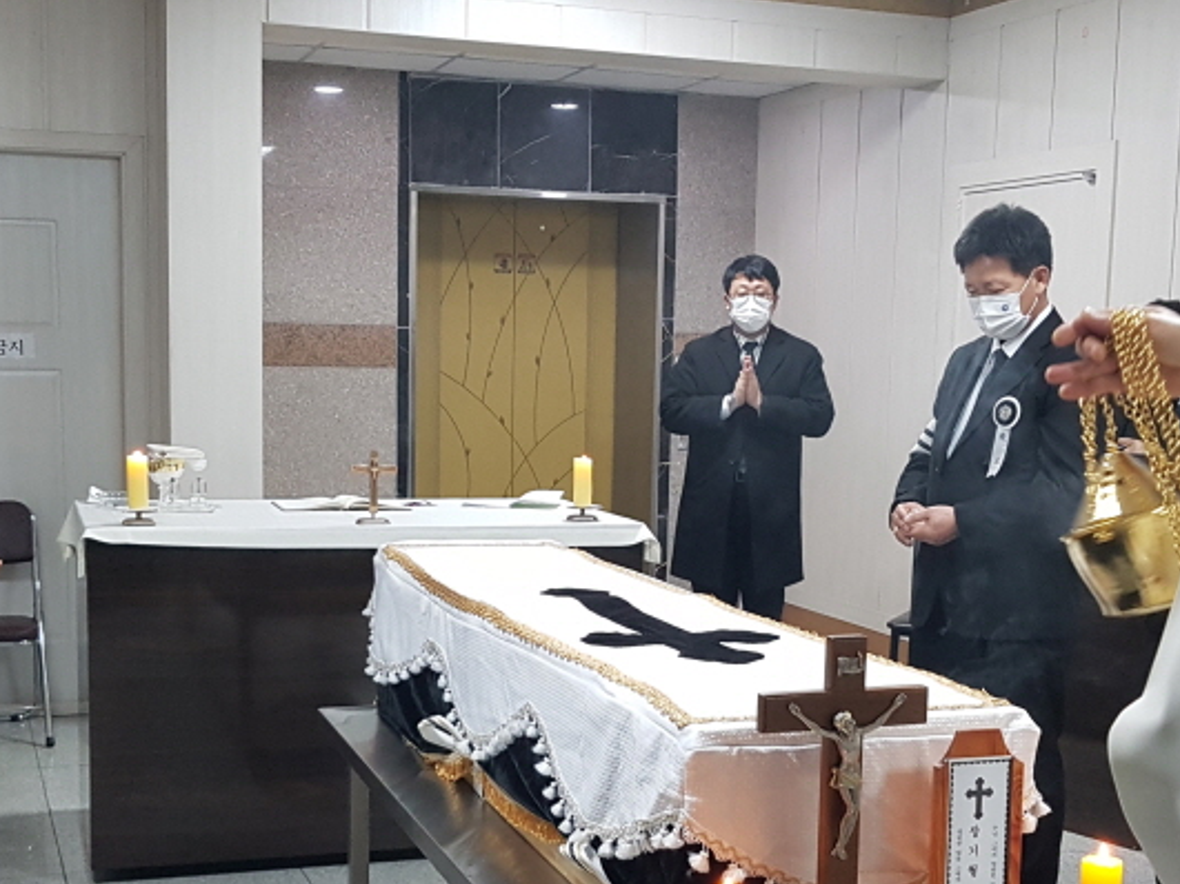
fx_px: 1670
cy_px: 495
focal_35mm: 49
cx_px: 567
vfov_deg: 29.6
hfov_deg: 38.9
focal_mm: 4.2
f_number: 1.7
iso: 200
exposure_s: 1/60
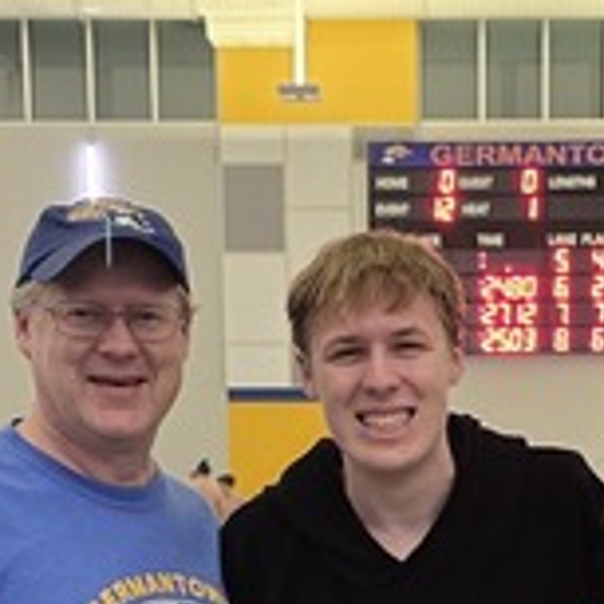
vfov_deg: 15.3
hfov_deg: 16.3
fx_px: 2093
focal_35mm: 106
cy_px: 888
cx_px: 450
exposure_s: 1/66
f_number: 1.7
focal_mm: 6.3
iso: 125
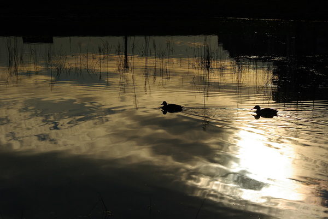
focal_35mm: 105
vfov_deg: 13.1
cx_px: 164
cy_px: 110
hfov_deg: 19.4
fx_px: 957
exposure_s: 1/4000
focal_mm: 70
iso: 200
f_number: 6.7
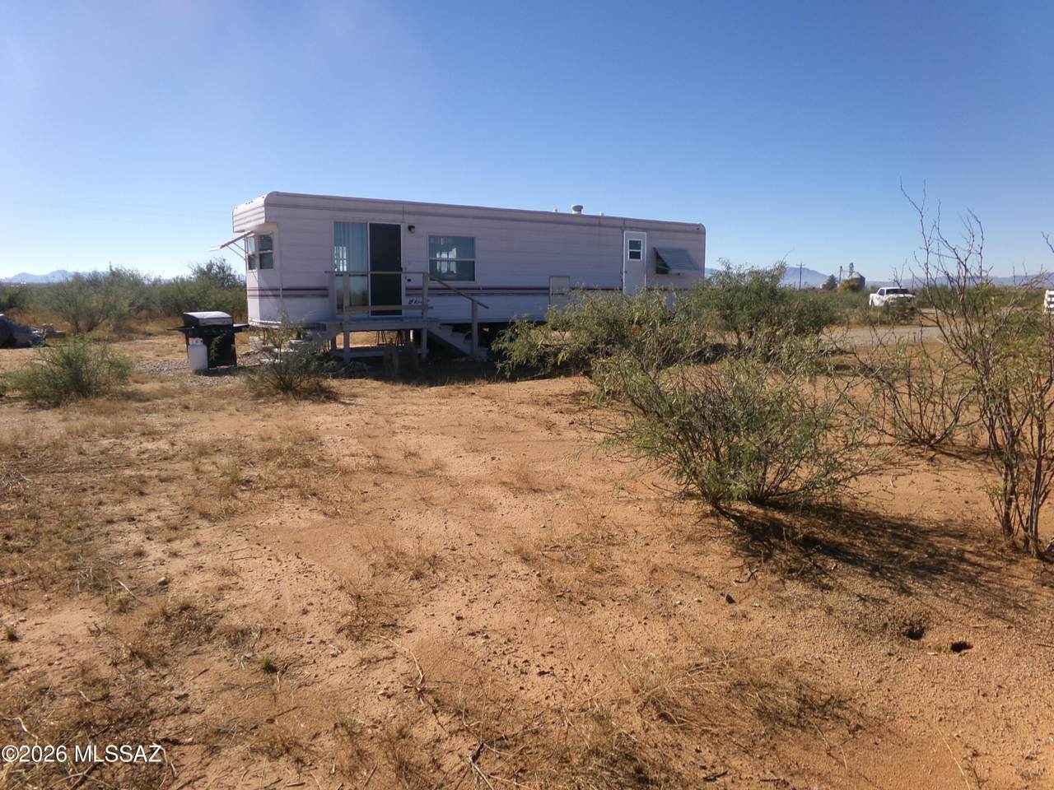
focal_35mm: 24
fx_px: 731
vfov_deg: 56.8
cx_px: 527
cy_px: 395
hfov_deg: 71.6
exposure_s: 1/140
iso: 100
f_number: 11.07
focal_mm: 4.3
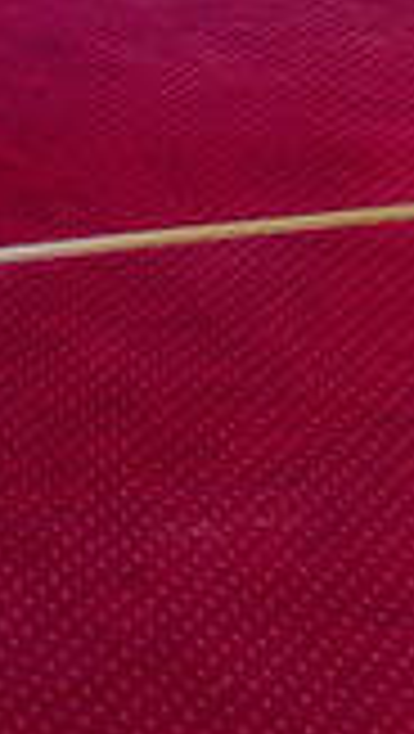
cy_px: -504
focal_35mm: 156
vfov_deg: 12.7
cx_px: 56
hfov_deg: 7.8
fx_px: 3037
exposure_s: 1/60
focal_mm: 28
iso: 800
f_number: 3.5
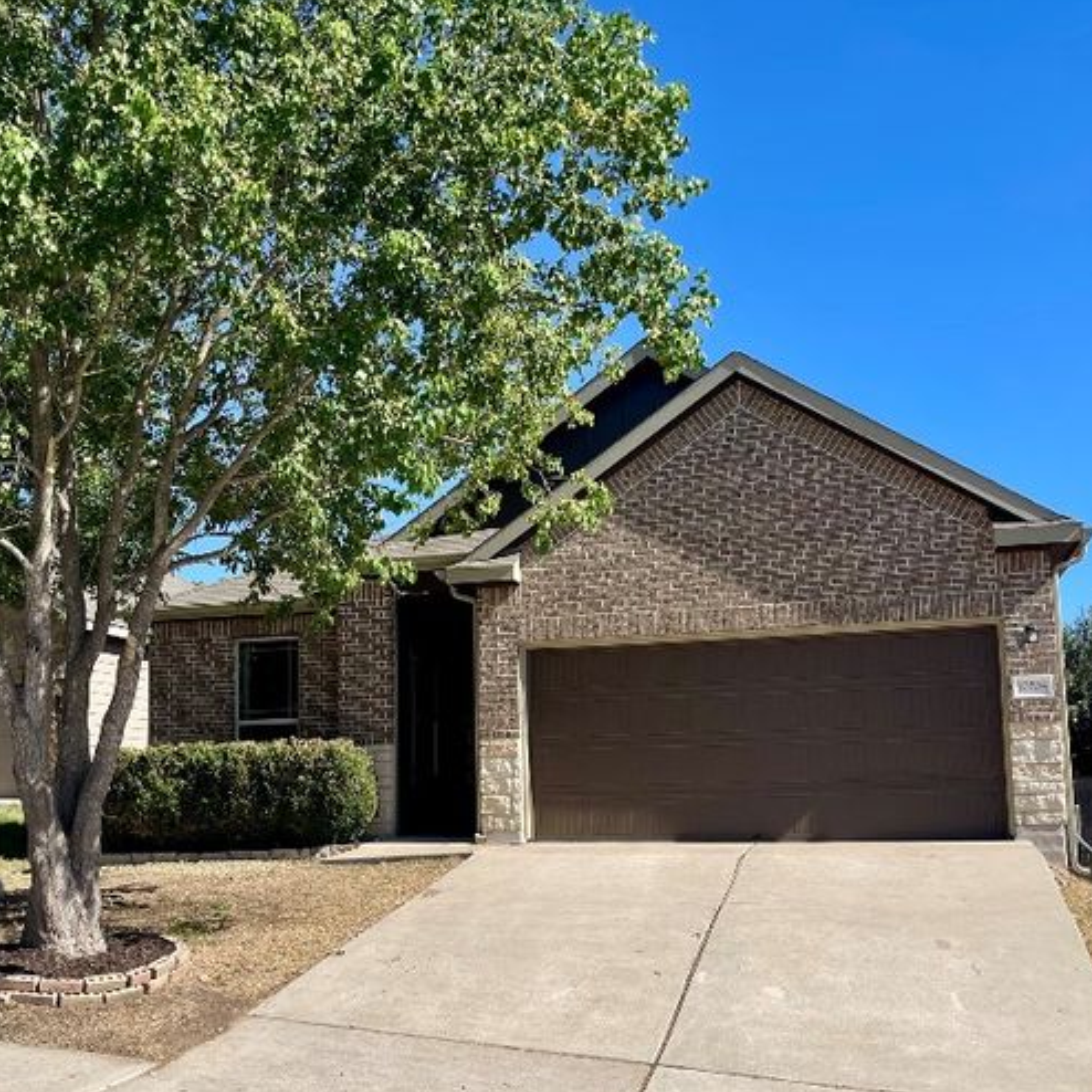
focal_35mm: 31
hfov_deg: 52.5
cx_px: 546
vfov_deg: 52.5
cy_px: 580
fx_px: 1106
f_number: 1.6
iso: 50
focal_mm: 5.1
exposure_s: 1/4525
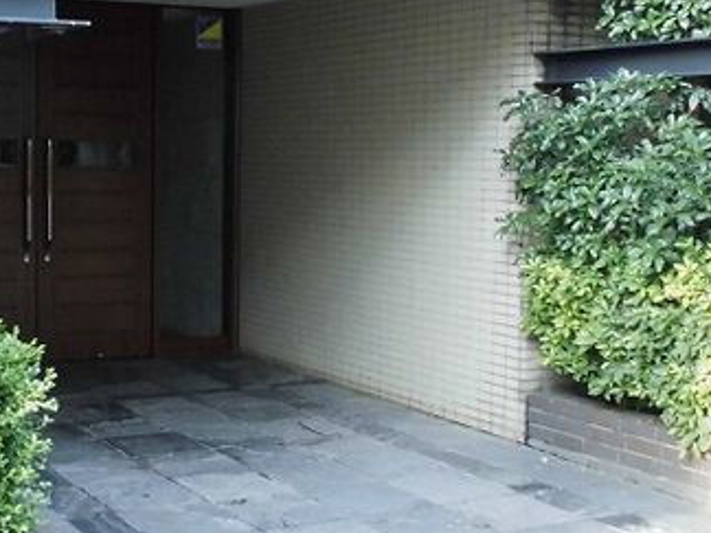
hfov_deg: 30.4
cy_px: 226
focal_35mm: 63
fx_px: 1294
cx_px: 204
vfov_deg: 23.3
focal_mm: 6.1
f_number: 4
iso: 400
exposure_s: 1/30
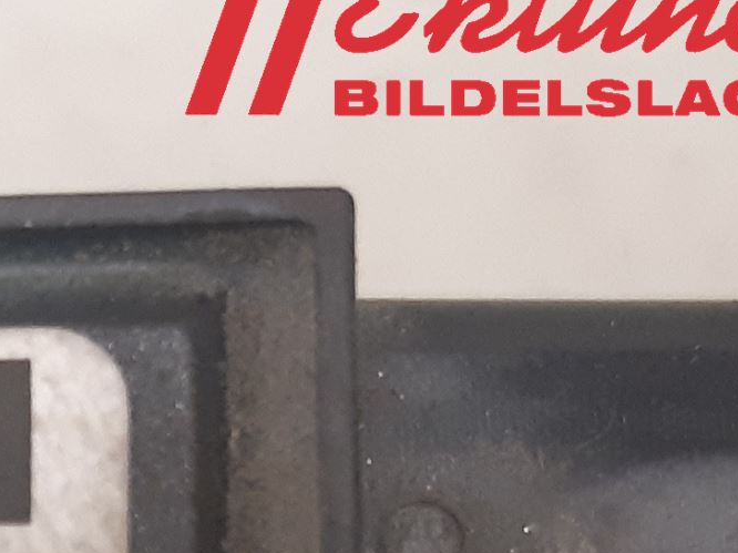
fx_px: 1705
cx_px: -269
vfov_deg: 17.0
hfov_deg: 21.6
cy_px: 779
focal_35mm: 80
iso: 250
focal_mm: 3.93
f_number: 1.7
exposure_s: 1/33
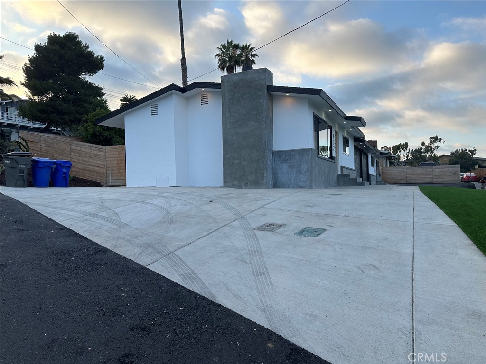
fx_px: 337
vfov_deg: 56.8
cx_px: 243
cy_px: 182
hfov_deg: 71.6
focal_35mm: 24
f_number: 1.78
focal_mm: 6.86
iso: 80
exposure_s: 1/1272
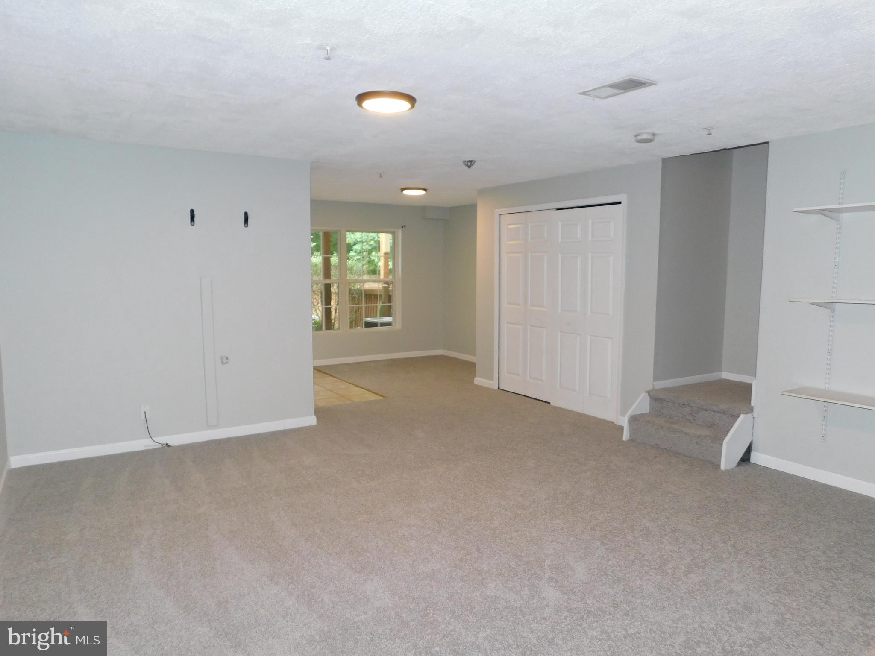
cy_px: 328
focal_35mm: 24
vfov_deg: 56.8
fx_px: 607
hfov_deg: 71.6
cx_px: 438
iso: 200
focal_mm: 4.1
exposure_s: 1/30
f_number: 3
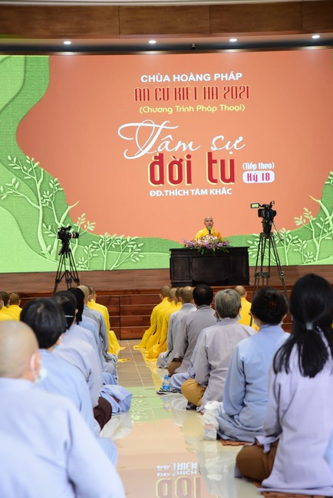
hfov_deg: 14.9
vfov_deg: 22.1
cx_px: 166
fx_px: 1275
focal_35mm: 92
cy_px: 249
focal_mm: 92
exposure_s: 1/100
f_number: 6.3
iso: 2500
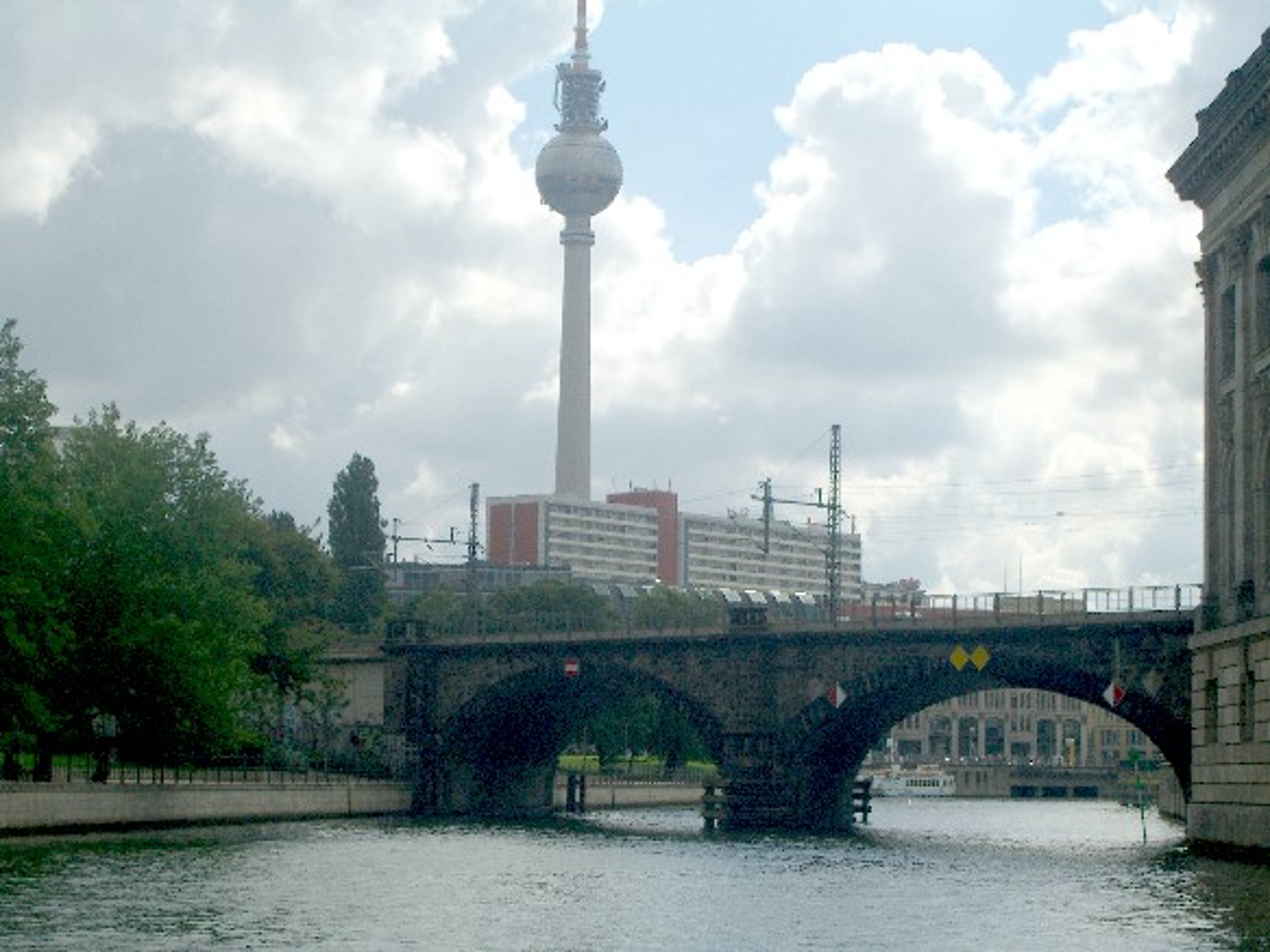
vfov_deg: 18.4
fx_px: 2934
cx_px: 635
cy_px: 476
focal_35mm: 80
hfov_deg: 24.4
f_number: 12
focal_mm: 16.6
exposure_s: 1/200
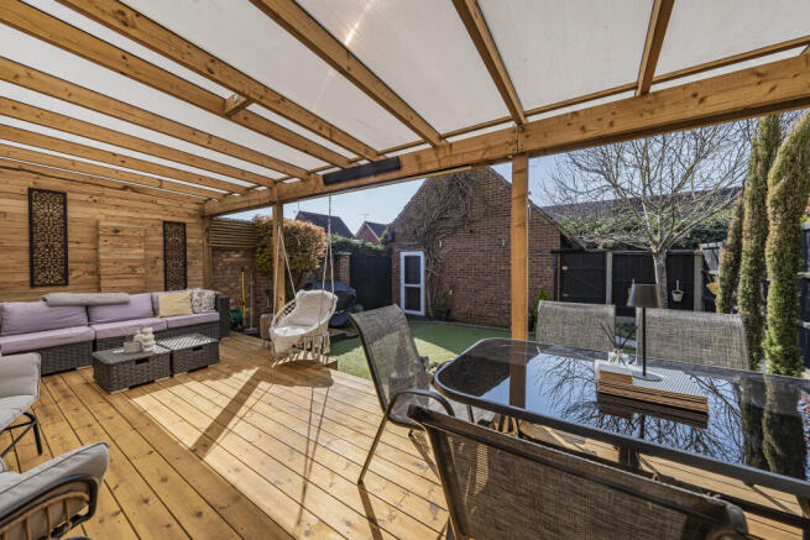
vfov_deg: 90.0
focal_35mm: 12
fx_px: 270
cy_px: 270
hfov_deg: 112.6
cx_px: 405
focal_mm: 12
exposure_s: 1/500
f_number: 9
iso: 320
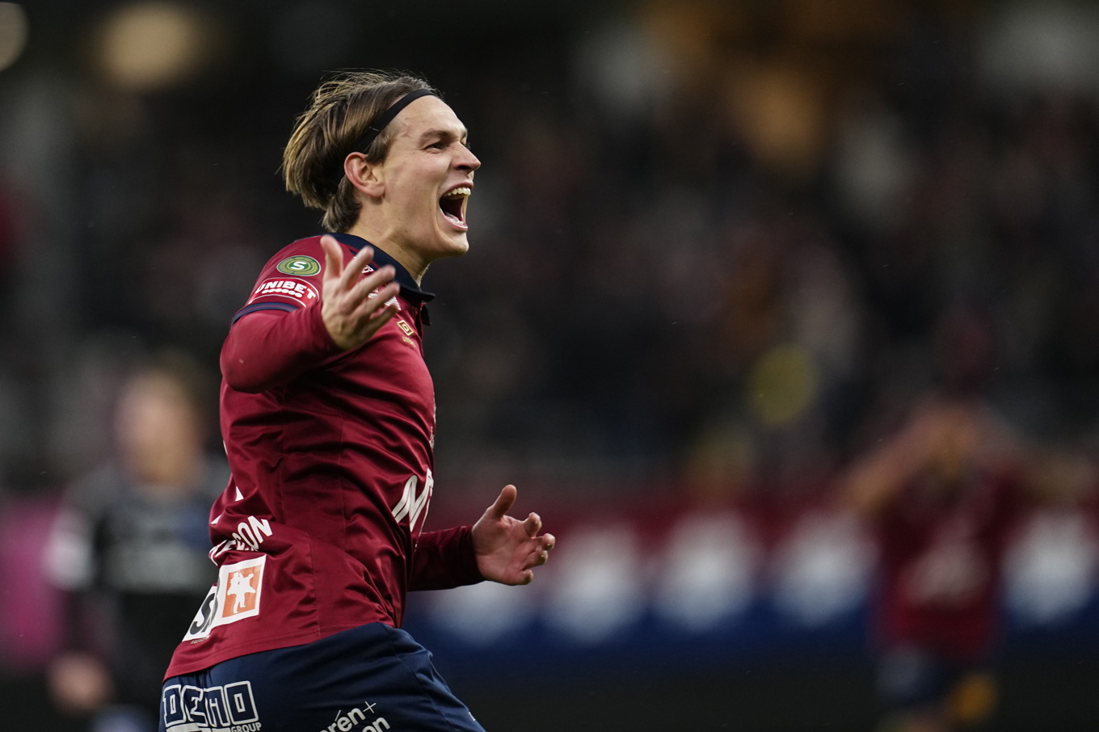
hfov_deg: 5.2
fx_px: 12207
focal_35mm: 400
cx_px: 550
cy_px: 366
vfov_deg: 3.4
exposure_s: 1/1000
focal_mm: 400
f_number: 2.8
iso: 2000
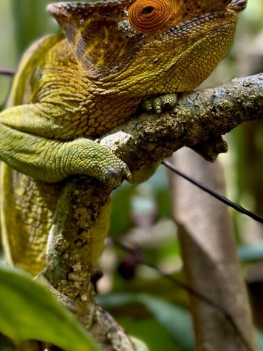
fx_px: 871
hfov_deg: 17.2
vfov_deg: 22.6
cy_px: 91
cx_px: 122
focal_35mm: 86
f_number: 1.78
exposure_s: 1/431
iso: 80
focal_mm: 6.86
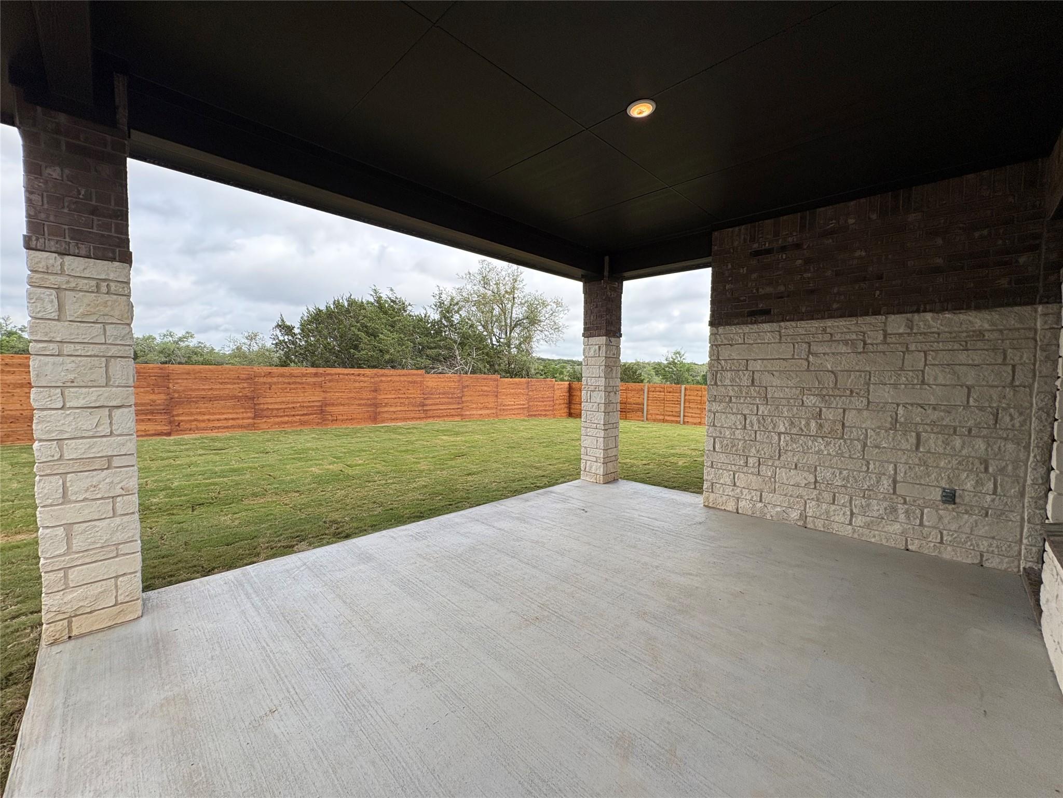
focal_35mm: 14
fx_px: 430
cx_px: 532
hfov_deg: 102.1
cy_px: 399
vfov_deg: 85.7
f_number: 2.2
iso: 50
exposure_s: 1/1048
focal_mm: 2.22
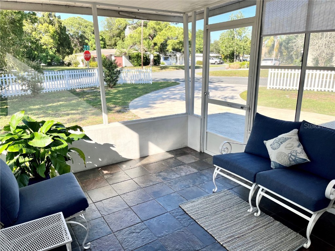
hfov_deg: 67.3
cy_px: 126
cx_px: 168
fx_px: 252
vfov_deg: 53.1
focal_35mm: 26
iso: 50
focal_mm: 5.1
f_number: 1.6
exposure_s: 1/810
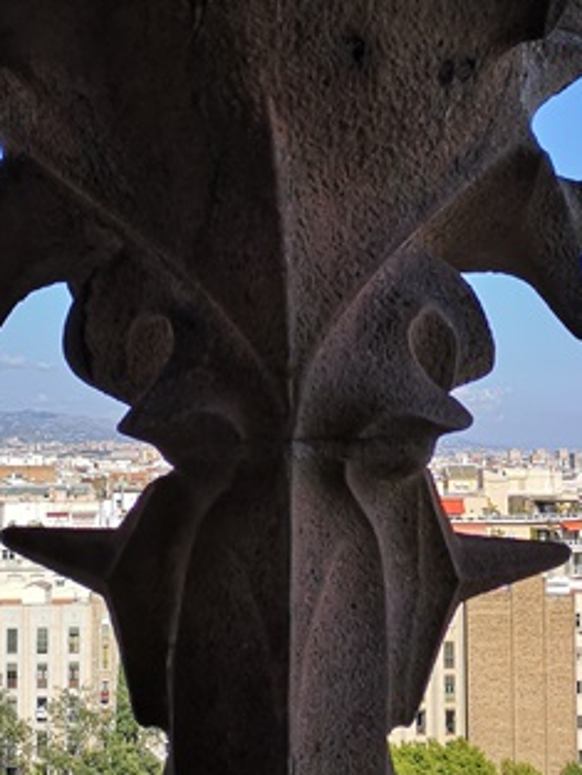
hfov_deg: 21.3
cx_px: 258
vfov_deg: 28.1
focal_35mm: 69
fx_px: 1546
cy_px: 359
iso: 50
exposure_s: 1/2288
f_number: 1.8
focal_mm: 3.95
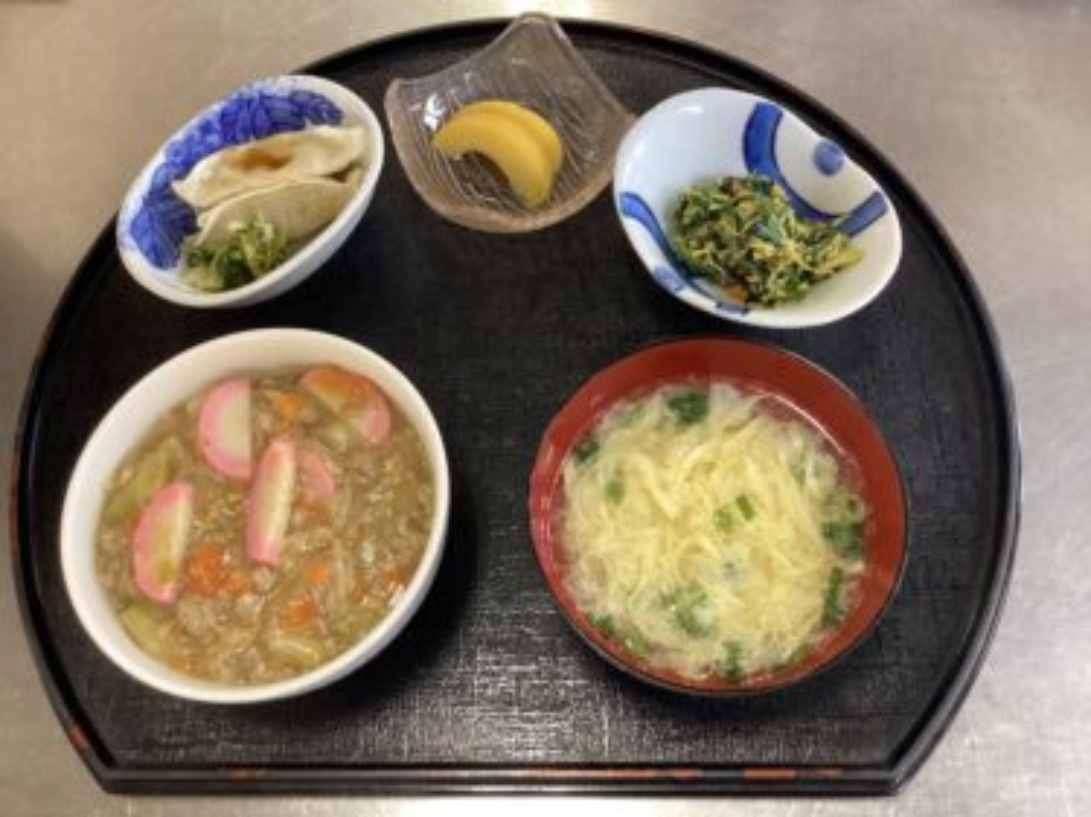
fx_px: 977
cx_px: 546
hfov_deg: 58.4
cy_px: 408
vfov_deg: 45.4
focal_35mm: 31
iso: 250
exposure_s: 1/33
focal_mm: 3.3
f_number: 2.4
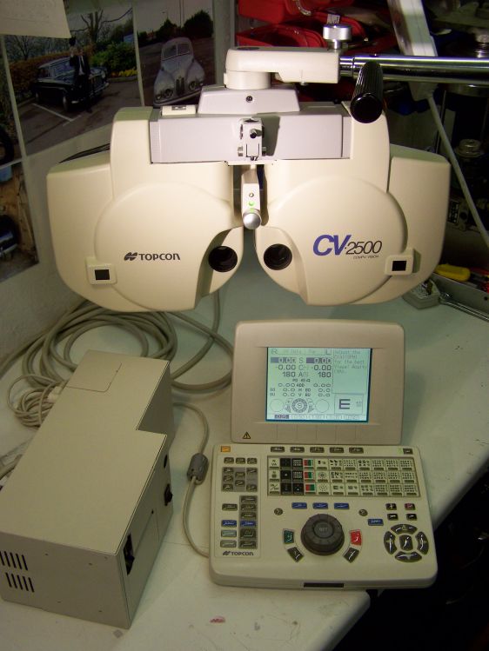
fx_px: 716
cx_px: 244
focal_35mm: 38
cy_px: 326
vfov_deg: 49.0
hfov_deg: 37.7
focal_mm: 6.3
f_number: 2.8
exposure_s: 1/60
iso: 160
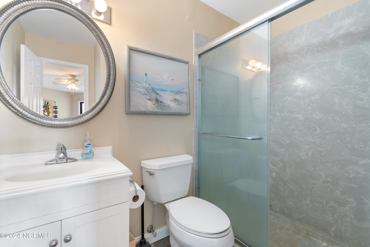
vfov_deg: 77.3
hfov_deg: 100.4
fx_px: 154
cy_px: 124
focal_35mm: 15
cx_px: 185
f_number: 4.5
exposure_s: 1/4
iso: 100
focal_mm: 10
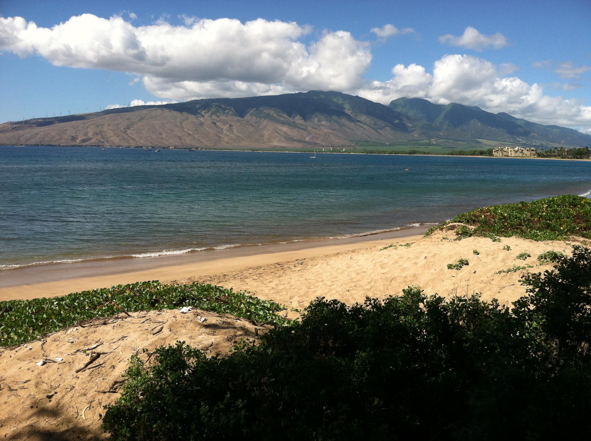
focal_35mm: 35
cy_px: 220
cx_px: 296
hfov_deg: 52.7
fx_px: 597
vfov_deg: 40.6
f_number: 2.8
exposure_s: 1/1454
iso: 80
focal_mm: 3.85
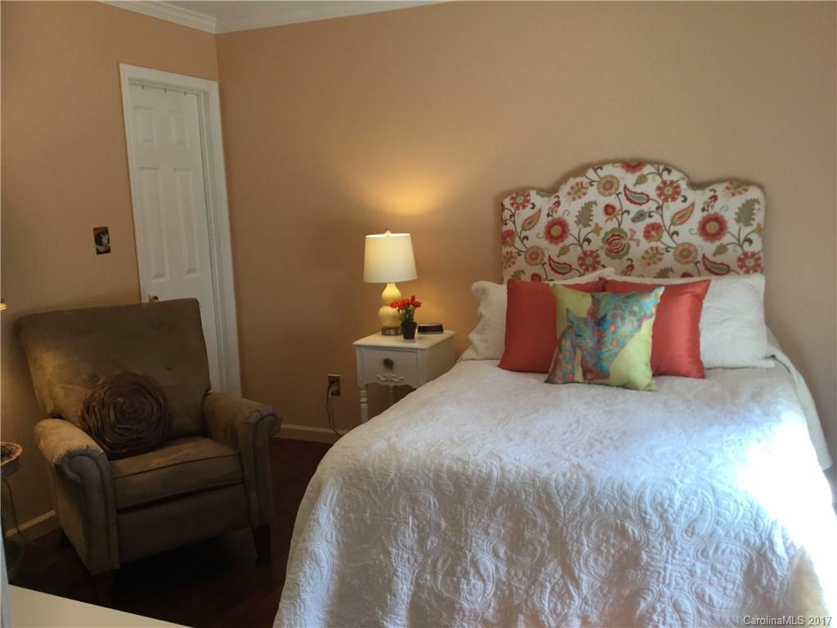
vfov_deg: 45.4
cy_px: 314
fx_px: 750
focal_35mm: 31
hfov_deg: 58.4
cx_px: 418
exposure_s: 1/30
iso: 50
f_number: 2.4
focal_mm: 3.3
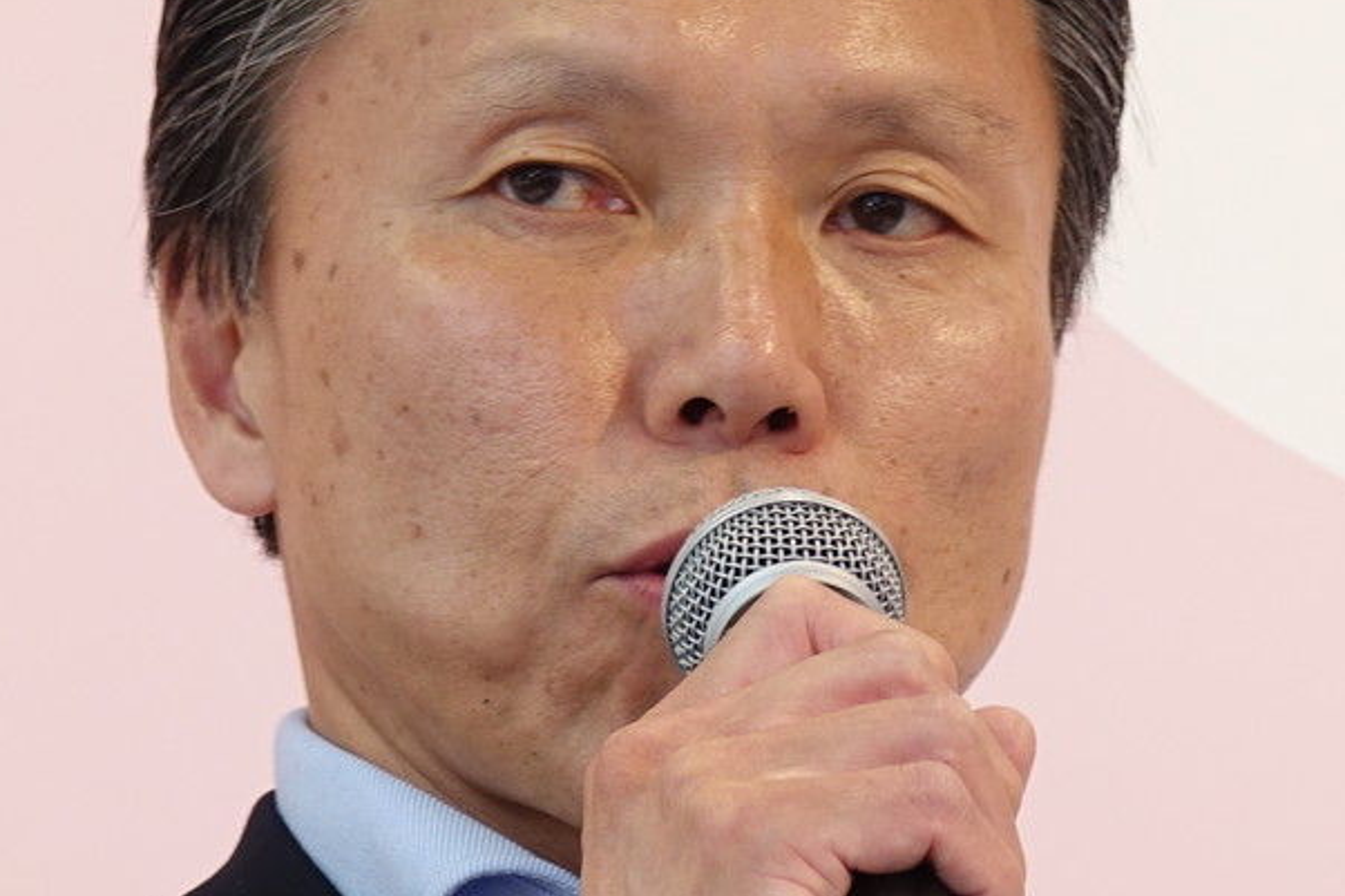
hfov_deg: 5.8
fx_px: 13221
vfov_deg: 3.9
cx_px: 679
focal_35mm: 354
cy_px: 449
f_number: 4
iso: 200
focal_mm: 40.73
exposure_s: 1/125
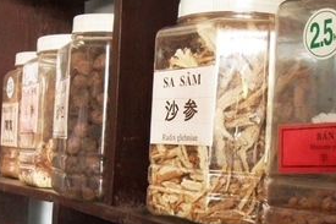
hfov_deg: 28.5
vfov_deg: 19.1
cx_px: 168
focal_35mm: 71
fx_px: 662
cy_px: 152
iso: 200
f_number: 3.7
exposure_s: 1/15
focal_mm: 5.7
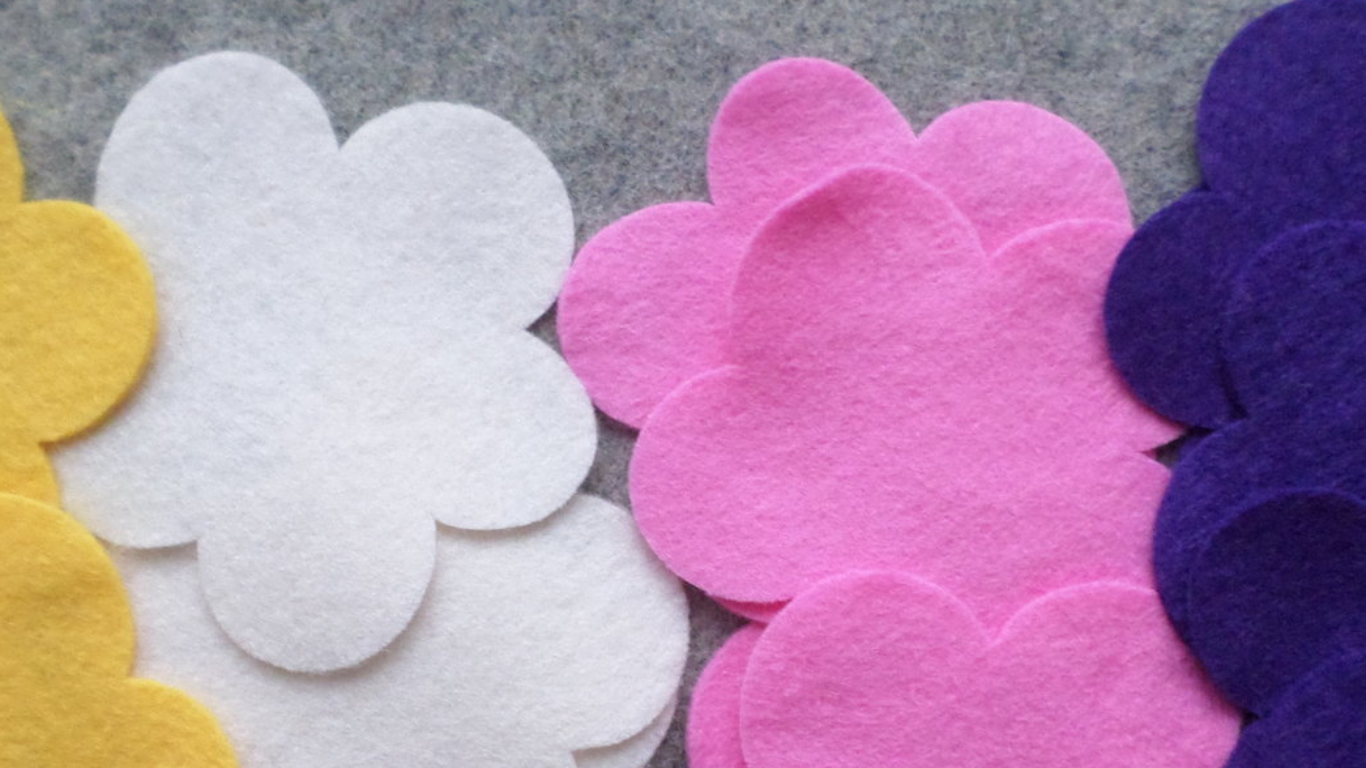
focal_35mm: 50
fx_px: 1811
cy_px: 530
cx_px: 620
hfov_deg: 41.3
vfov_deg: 23.8
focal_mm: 4.5
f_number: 2.5
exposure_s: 1/30
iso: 200
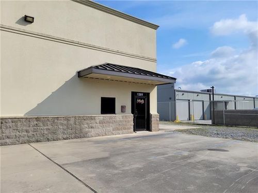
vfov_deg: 53.1
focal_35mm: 26
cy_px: 96
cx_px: 129
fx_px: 194
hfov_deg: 67.3
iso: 40
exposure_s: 1/3871
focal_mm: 5.4
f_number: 1.8
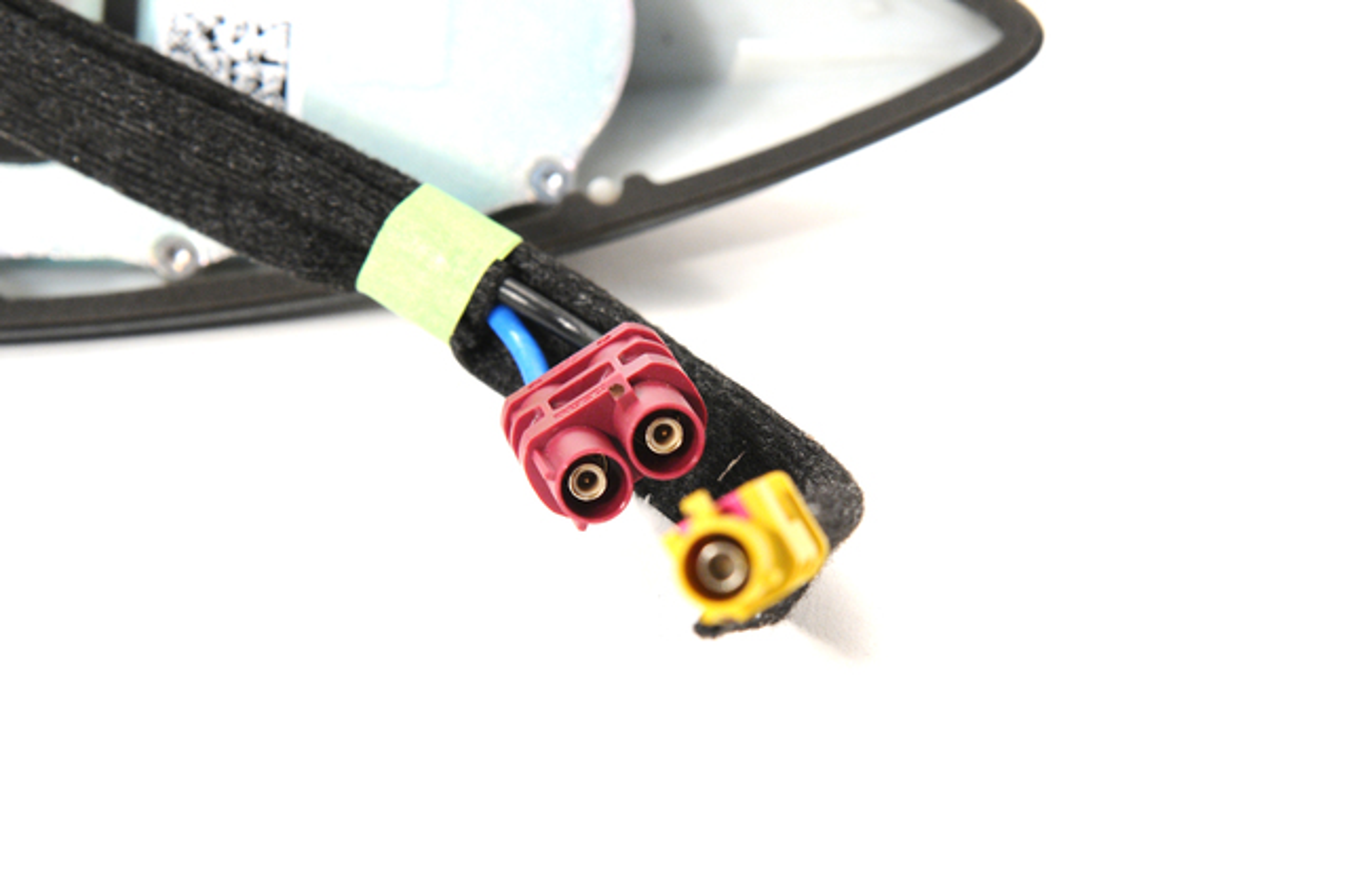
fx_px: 6741
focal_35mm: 180
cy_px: 448
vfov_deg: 7.6
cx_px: 675
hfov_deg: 11.4
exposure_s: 1/125
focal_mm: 120
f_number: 10
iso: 640
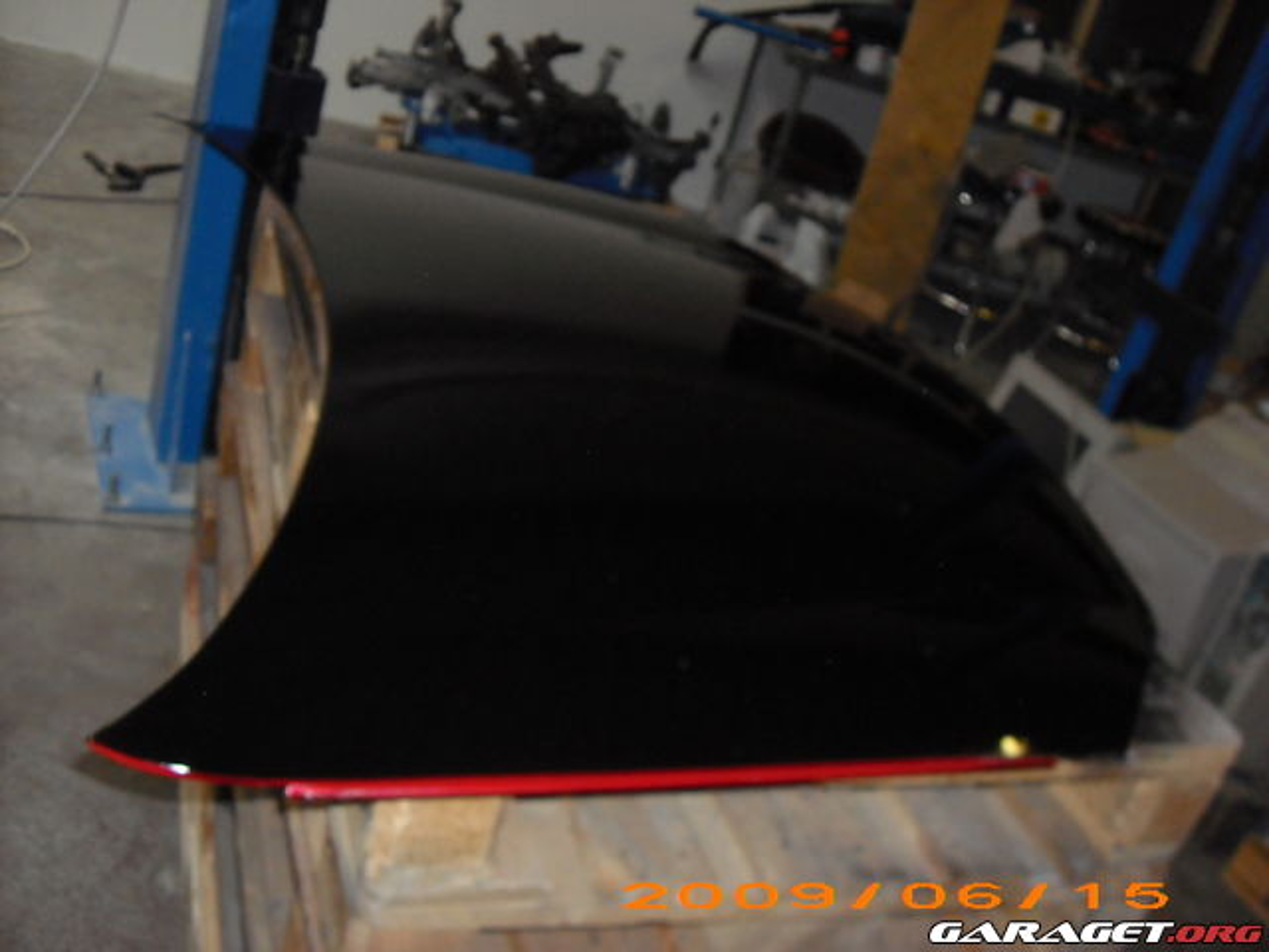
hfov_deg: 50.1
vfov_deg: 38.7
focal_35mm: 37
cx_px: 634
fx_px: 1356
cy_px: 476
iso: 400
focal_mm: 6.2
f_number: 2.7
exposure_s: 1/60
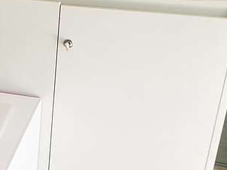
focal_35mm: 113
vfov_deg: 13.0
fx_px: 740
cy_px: 159
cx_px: -146
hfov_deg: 15.6
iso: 125
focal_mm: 5.56
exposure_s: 1/100
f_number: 1.6
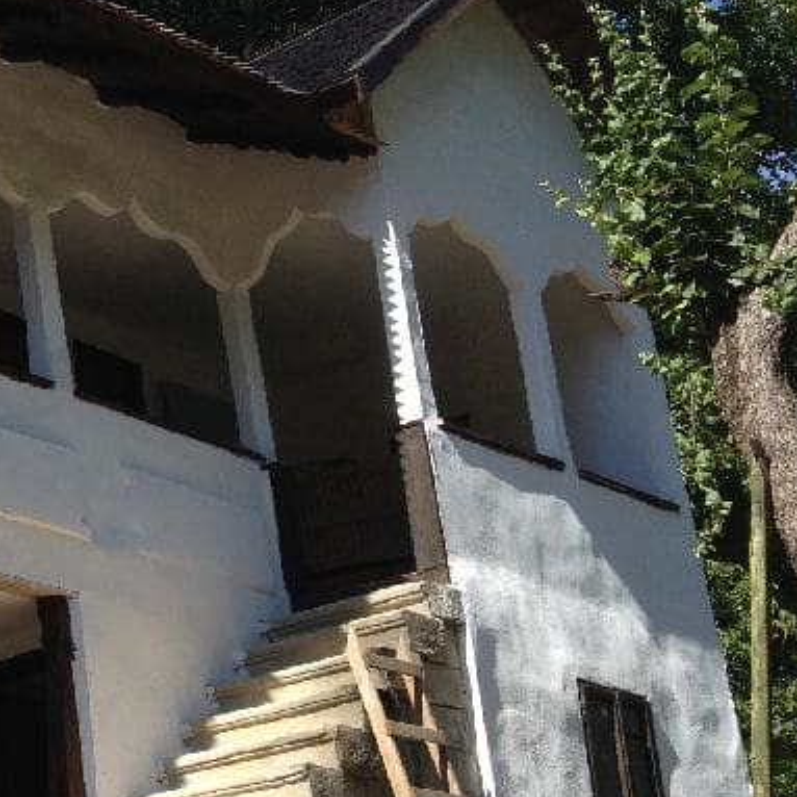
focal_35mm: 97
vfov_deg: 17.9
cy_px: 260
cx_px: -333
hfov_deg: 16.6
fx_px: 2527
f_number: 2.4
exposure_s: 1/1062
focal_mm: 4.28
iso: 50
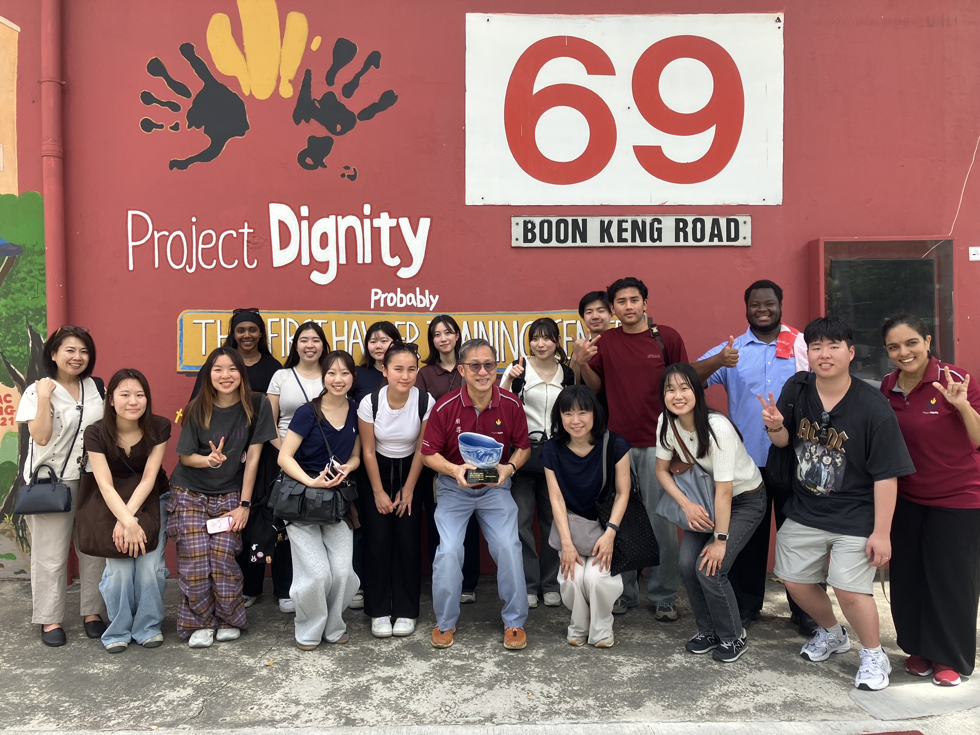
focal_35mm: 28
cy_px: 368
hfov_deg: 63.4
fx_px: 793
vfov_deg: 49.7
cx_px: 490
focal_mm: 3.99
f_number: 1.8
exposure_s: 1/389
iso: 32
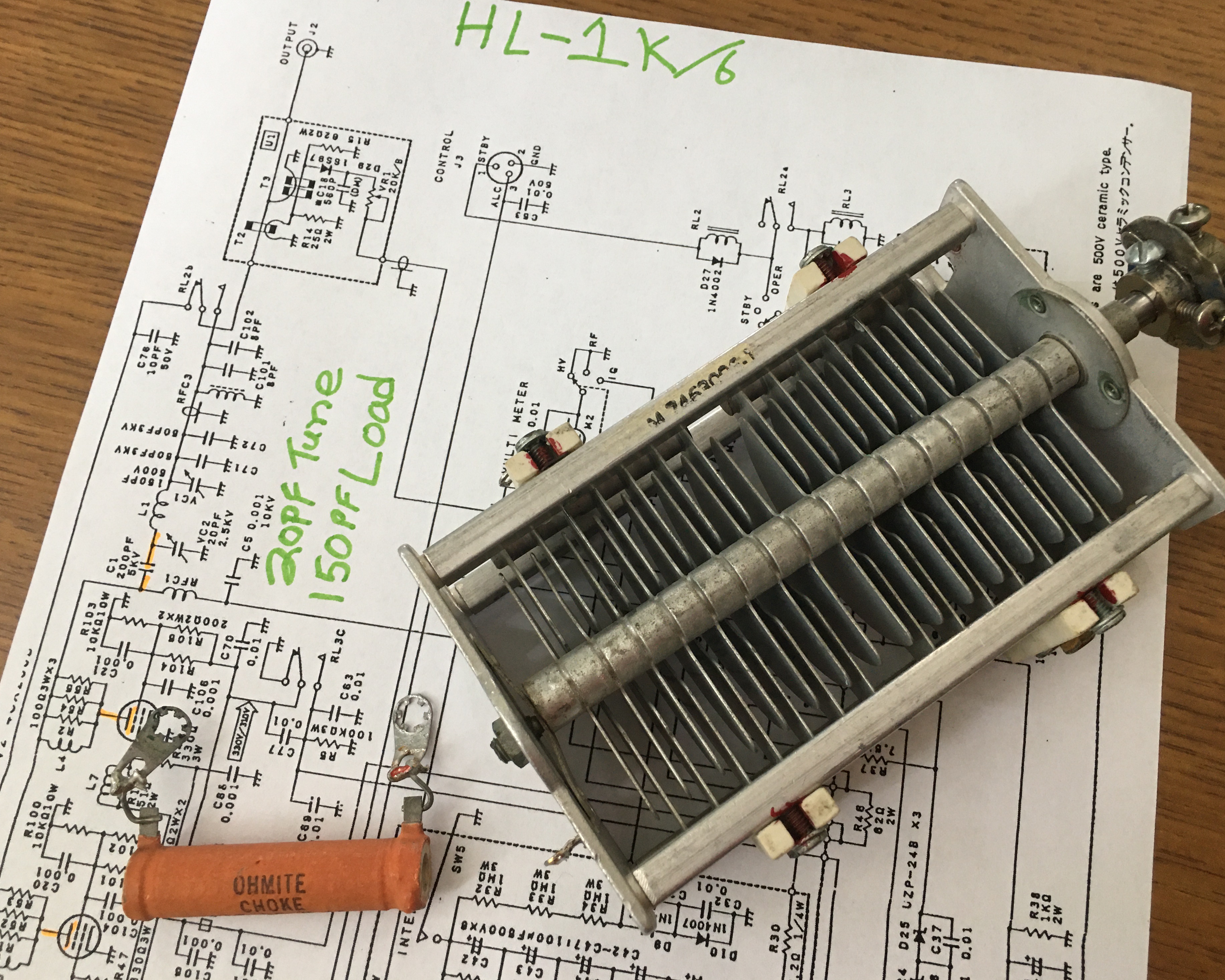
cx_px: 645
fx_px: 1124
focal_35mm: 31
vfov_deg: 47.1
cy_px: 490
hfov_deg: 57.2
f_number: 2.2
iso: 64
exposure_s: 1/15
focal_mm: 4.15
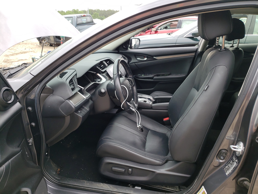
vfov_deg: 53.1
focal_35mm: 26
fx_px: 194
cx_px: 129
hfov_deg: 67.3
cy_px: 97
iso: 50
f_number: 1.5
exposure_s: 1/182
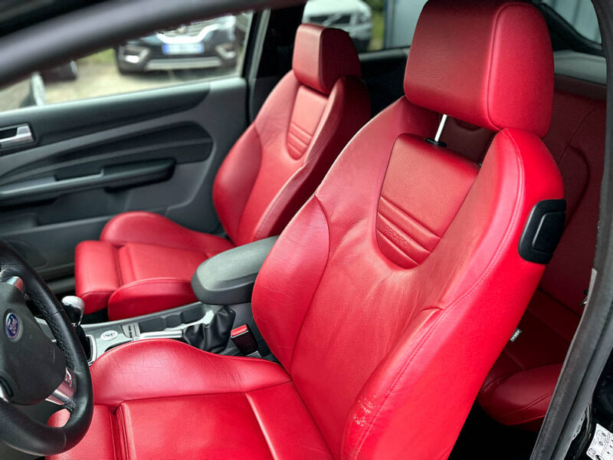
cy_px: 230
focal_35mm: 26
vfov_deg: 53.1
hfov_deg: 67.3
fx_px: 460
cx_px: 306
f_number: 1.6
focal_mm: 5.1
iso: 400
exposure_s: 1/60
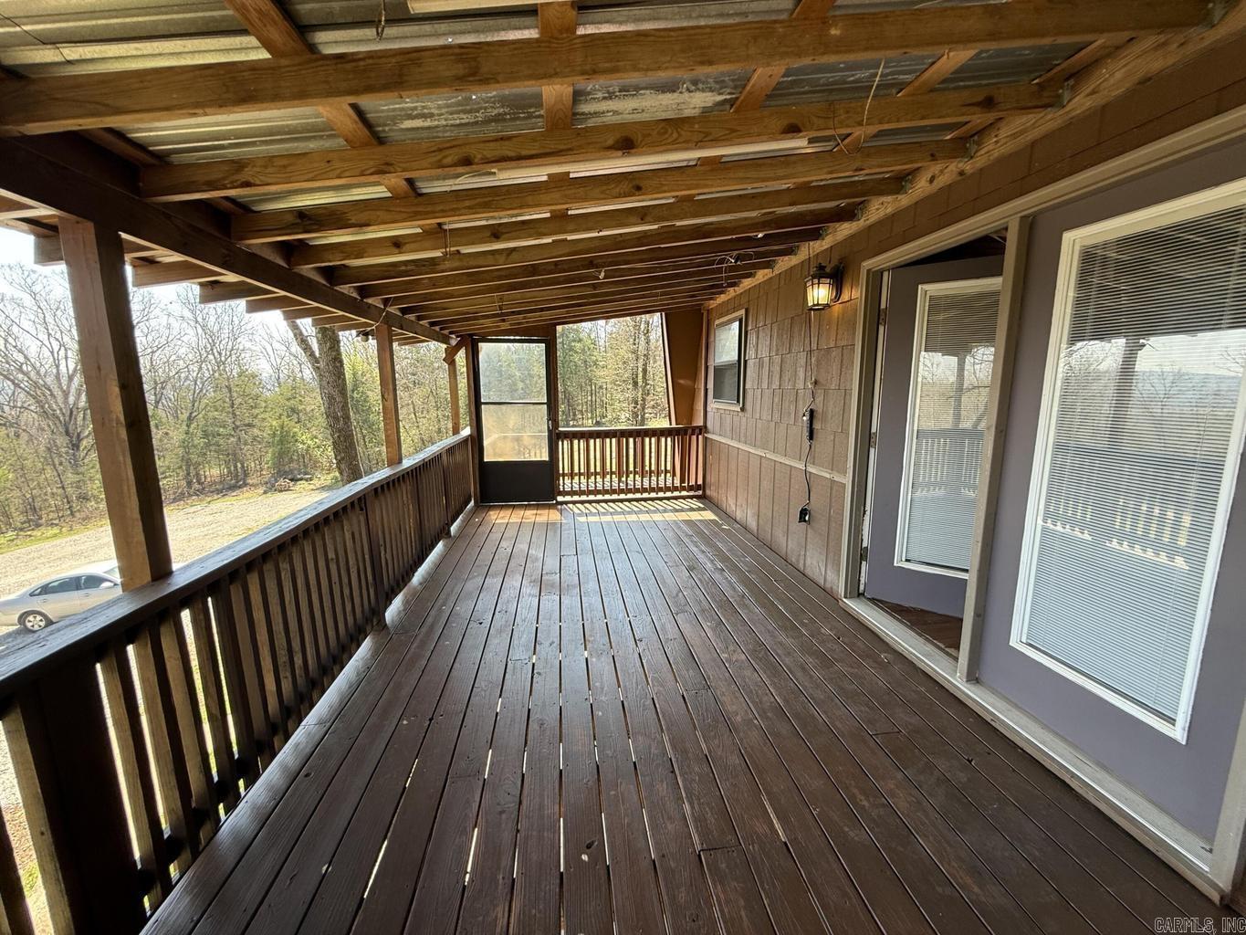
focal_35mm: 14
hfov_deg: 102.1
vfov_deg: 85.7
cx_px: 623
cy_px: 468
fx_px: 504
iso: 64
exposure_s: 1/121
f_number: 2.2
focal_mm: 2.22
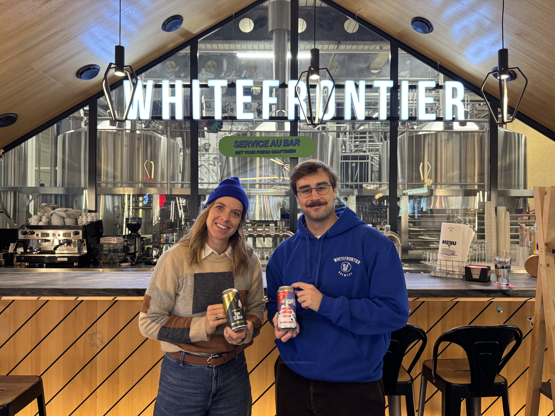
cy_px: 208
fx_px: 385
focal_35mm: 24
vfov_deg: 56.8
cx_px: 278
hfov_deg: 71.6
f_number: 1.78
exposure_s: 1/50
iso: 400
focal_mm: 6.76
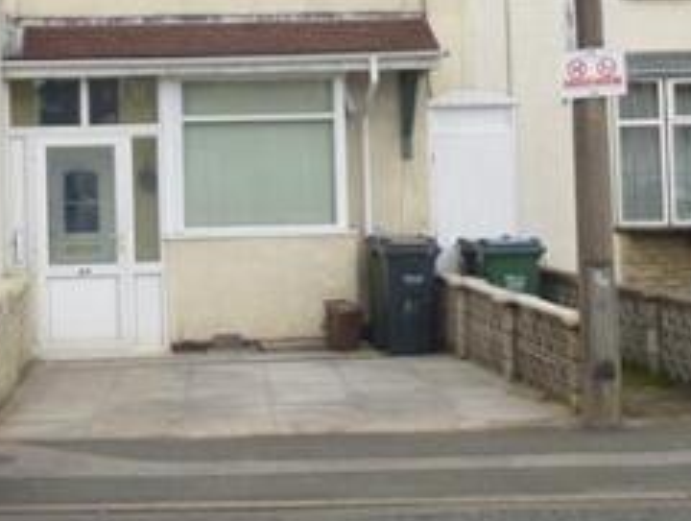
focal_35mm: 92
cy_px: 22
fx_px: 1840
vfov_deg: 15.9
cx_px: 239
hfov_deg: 21.2
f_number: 3.8
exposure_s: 1/500
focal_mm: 6.8
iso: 100
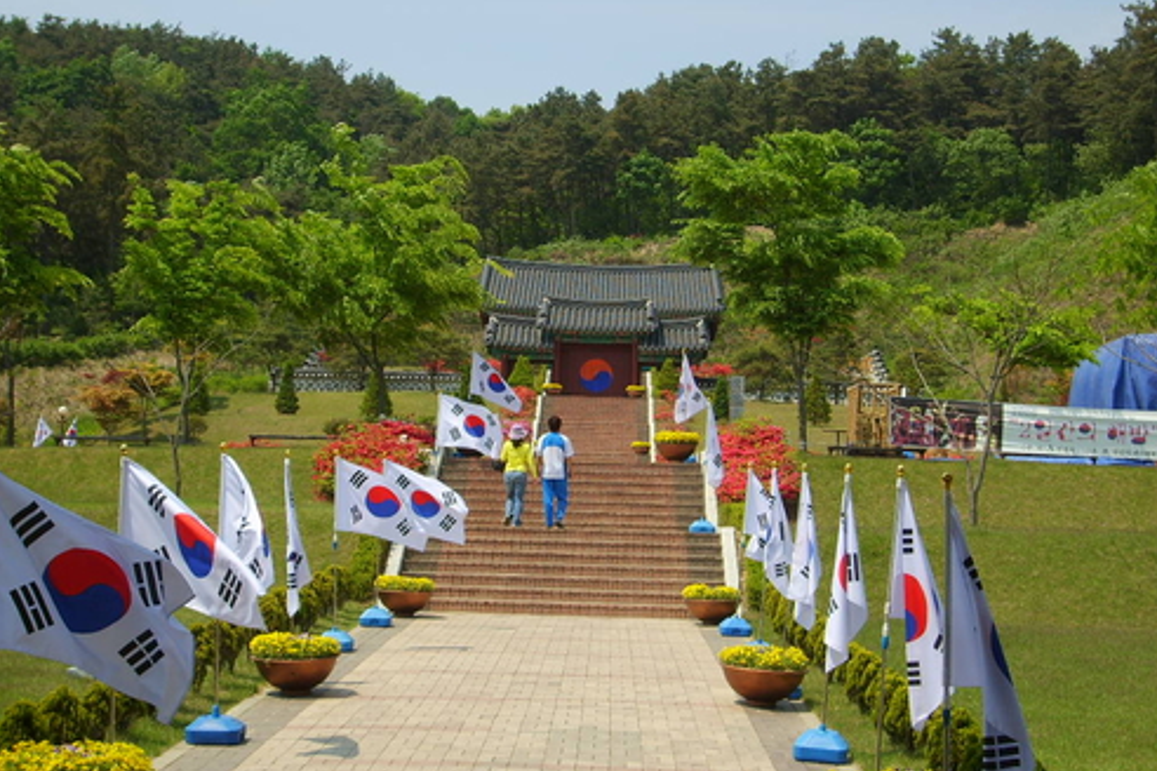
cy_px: 391
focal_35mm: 55
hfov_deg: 36.2
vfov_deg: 24.6
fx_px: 1768
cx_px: 586
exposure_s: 1/1000
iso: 50
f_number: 3.3
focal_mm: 8.7
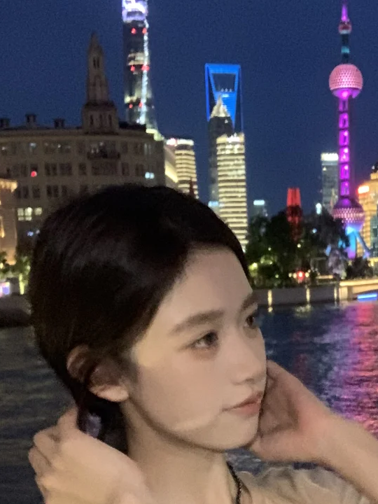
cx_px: 312
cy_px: 468
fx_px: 932
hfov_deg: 22.6
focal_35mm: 64
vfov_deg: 28.9
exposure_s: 1/15
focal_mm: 2.87
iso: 640
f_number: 2.2
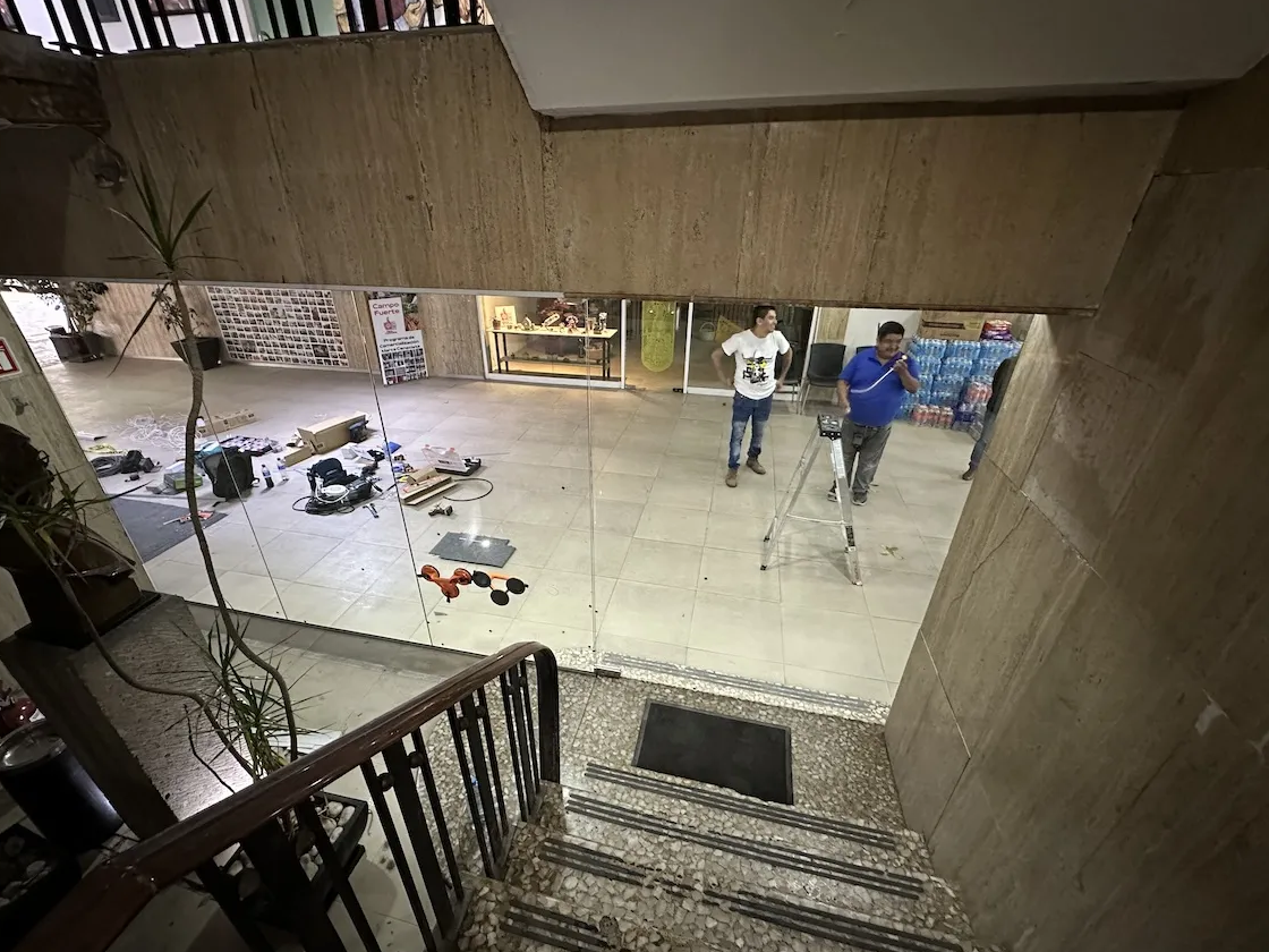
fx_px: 550
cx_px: 608
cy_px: 504
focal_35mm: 15
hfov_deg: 98.1
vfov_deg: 81.7
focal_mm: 2.22
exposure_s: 1/40
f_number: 2.2
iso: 800
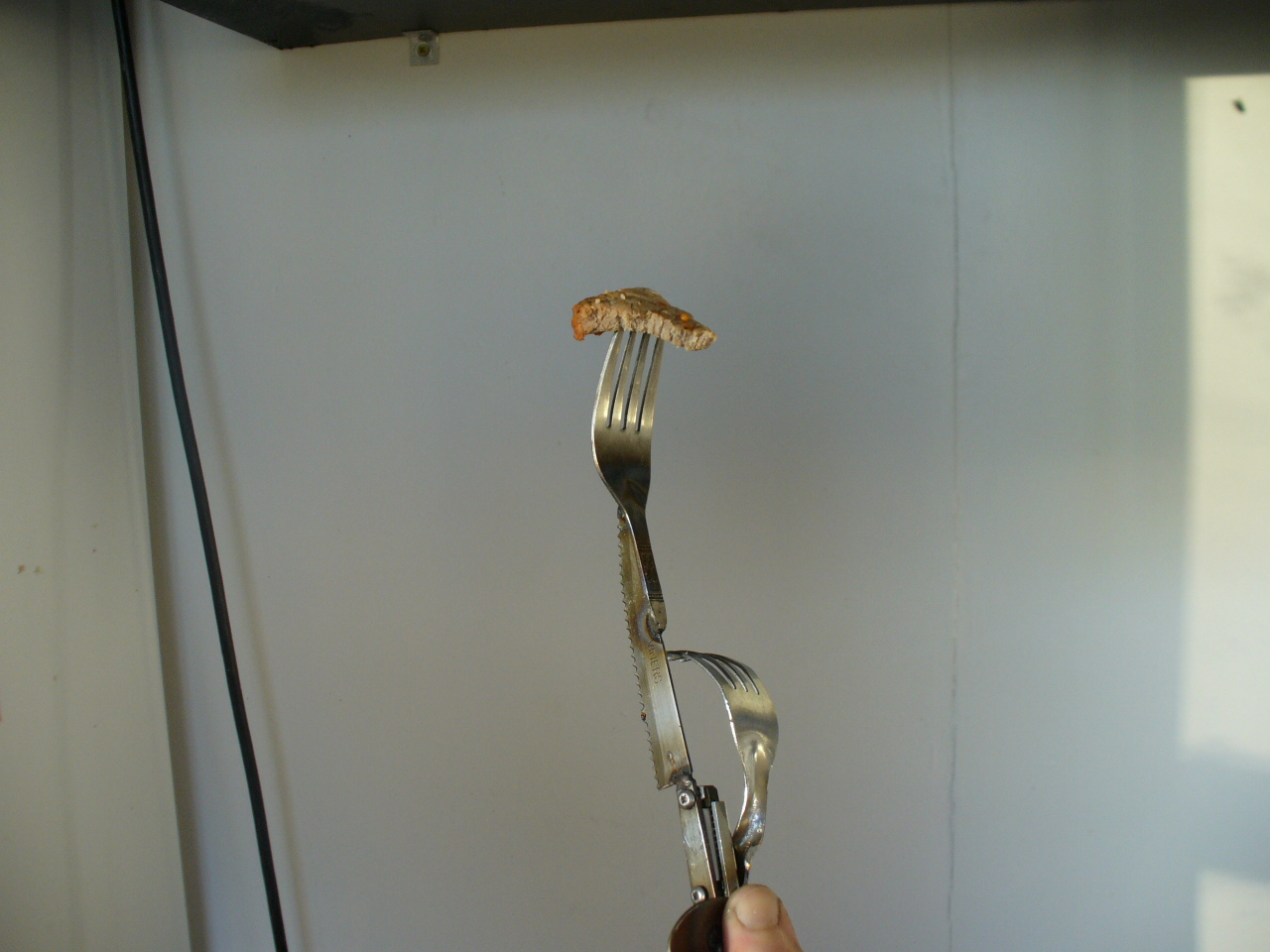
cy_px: 476
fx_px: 1357
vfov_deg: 38.7
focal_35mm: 37
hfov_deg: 50.1
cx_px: 635
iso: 100
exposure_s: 1/60
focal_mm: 6.1
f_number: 2.8
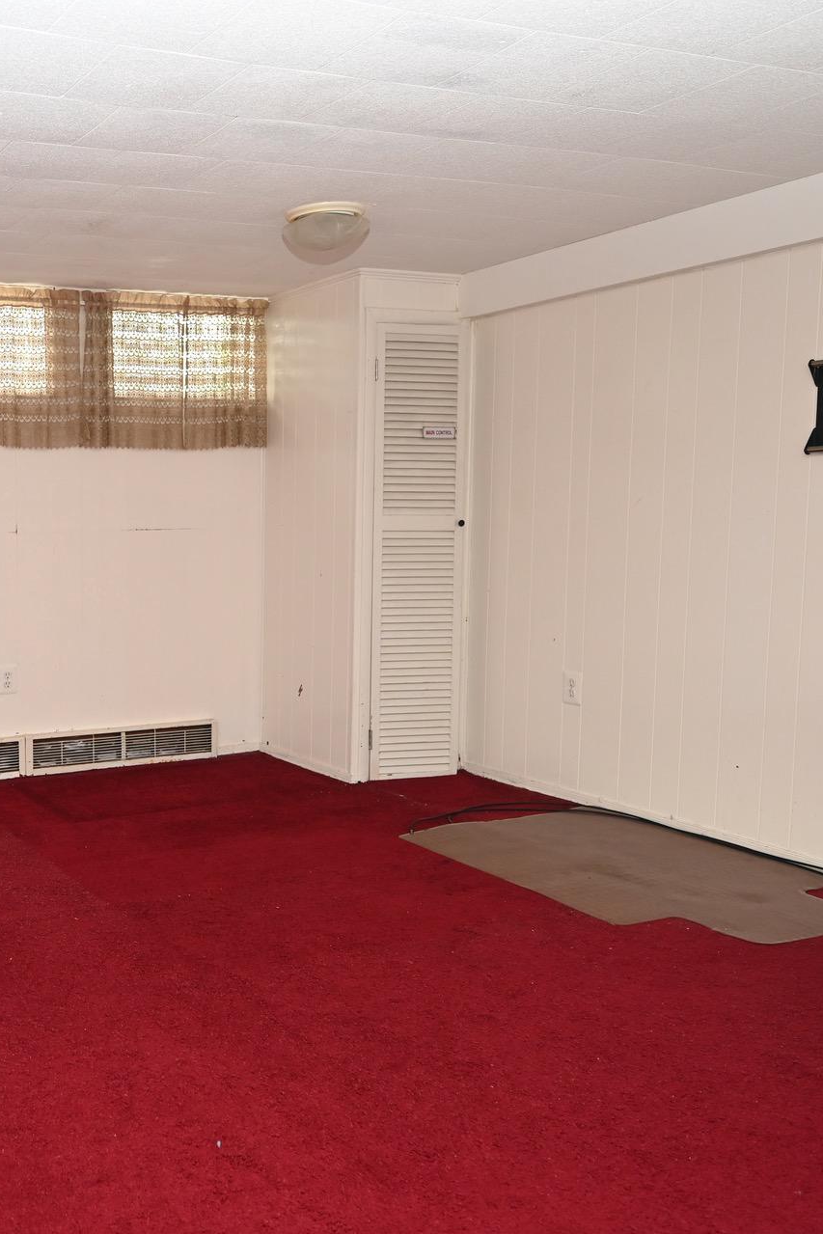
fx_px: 1124
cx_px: 21
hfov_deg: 36.6
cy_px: 633
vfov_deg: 57.5
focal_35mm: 33
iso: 800
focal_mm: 20.5
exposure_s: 1/60
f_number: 4
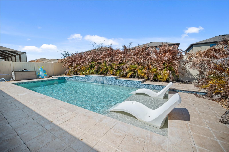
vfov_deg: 81.2
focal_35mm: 14
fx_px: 89
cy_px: 76
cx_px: 114
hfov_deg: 104.3
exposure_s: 1/1250
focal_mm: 14
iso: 100
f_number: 4
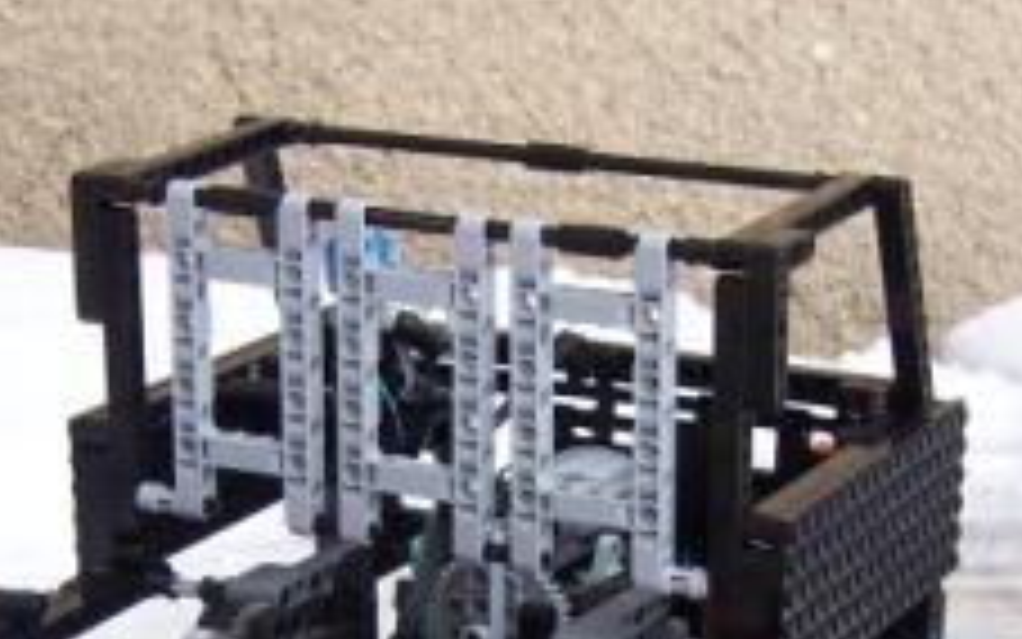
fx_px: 3148
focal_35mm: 113
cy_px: 680
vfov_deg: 11.4
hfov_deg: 18.4
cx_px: 491
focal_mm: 9
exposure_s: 1/90
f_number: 3.6
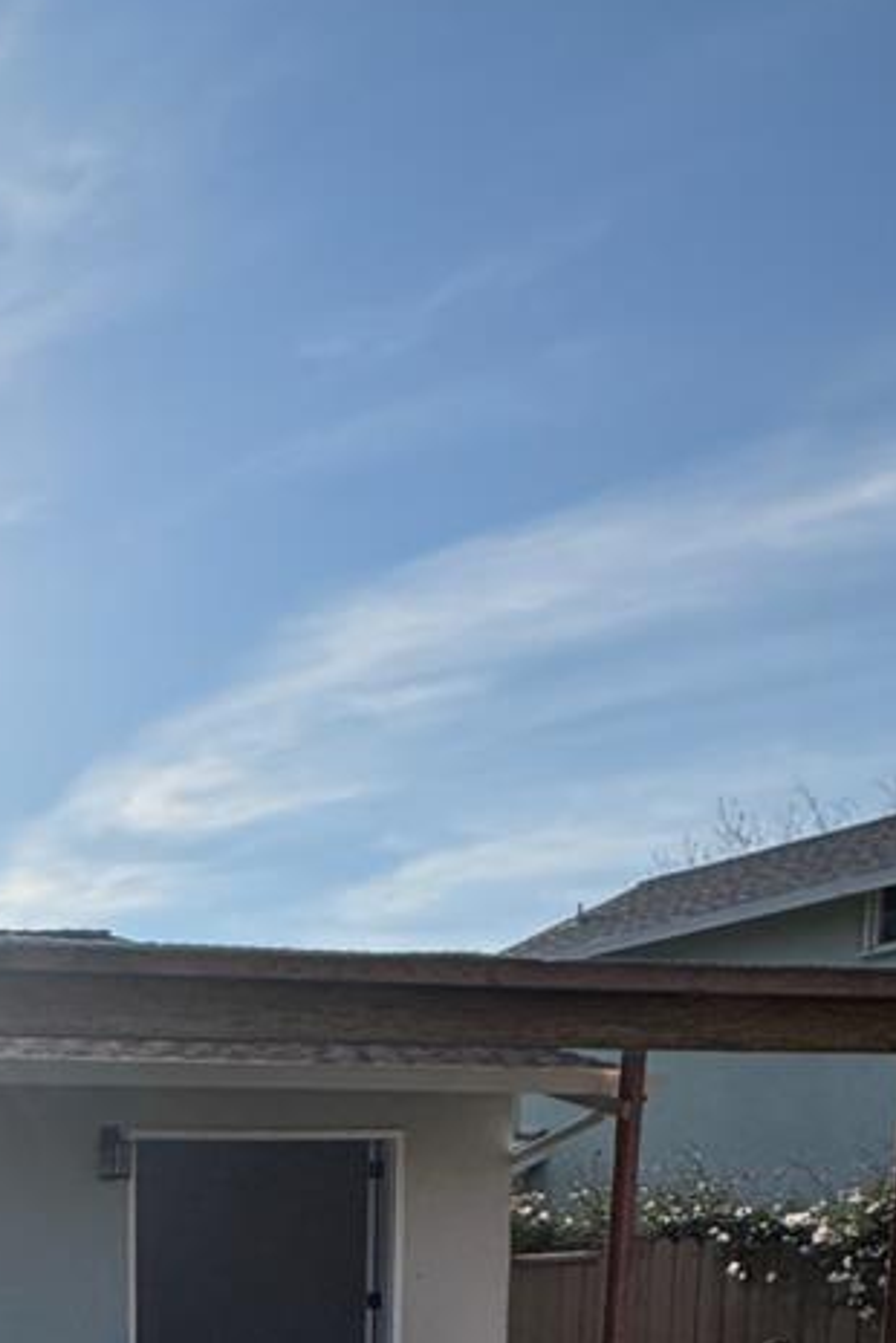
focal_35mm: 47
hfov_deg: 23.5
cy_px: 1485
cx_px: -409
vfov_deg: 35.6
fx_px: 1755
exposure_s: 1/3247
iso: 50
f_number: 2.2
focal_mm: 2.22
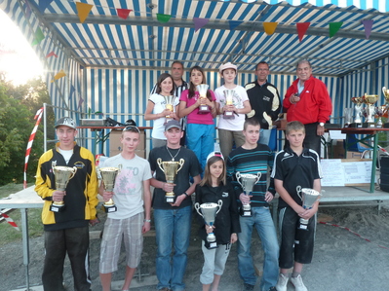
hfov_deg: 69.4
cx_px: 194
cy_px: 146
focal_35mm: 25
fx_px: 281
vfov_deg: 54.9
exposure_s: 1/30
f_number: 5
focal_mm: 4.1
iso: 125
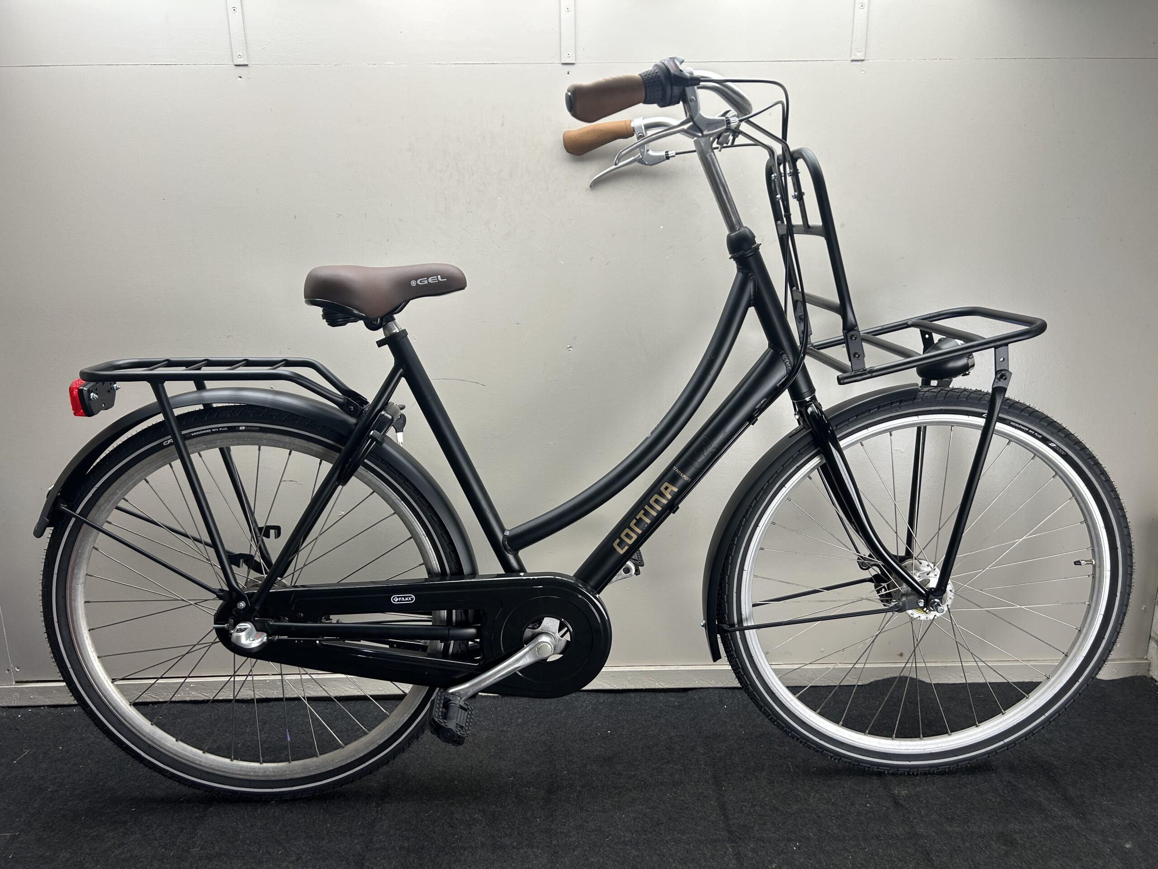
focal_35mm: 26
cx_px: 579
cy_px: 434
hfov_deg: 67.3
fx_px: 870
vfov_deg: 53.1
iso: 32
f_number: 1.5
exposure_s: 1/118
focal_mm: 5.7
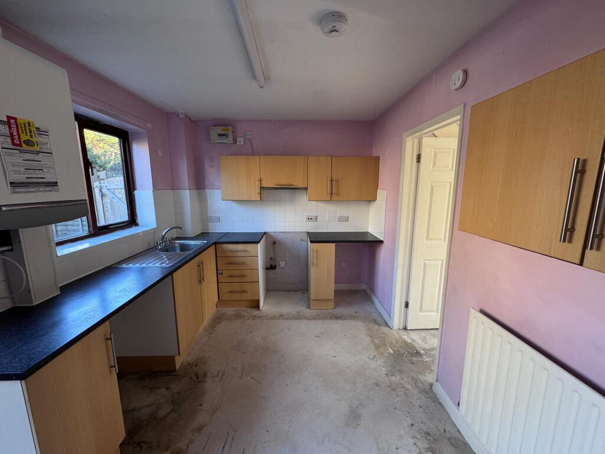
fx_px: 245
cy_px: 227
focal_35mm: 14
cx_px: 302
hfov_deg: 102.1
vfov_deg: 85.7
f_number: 2.2
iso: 200
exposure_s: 1/99
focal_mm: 2.22
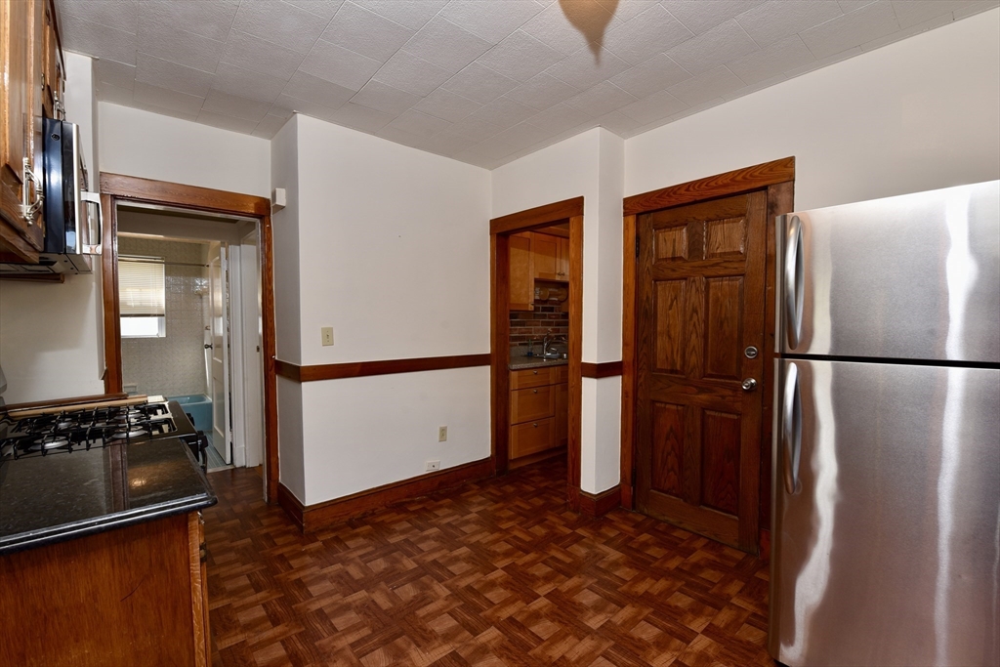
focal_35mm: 15
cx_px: 500
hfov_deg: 100.4
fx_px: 417
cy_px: 334
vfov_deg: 77.3
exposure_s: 1/60
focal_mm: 15
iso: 400
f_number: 9
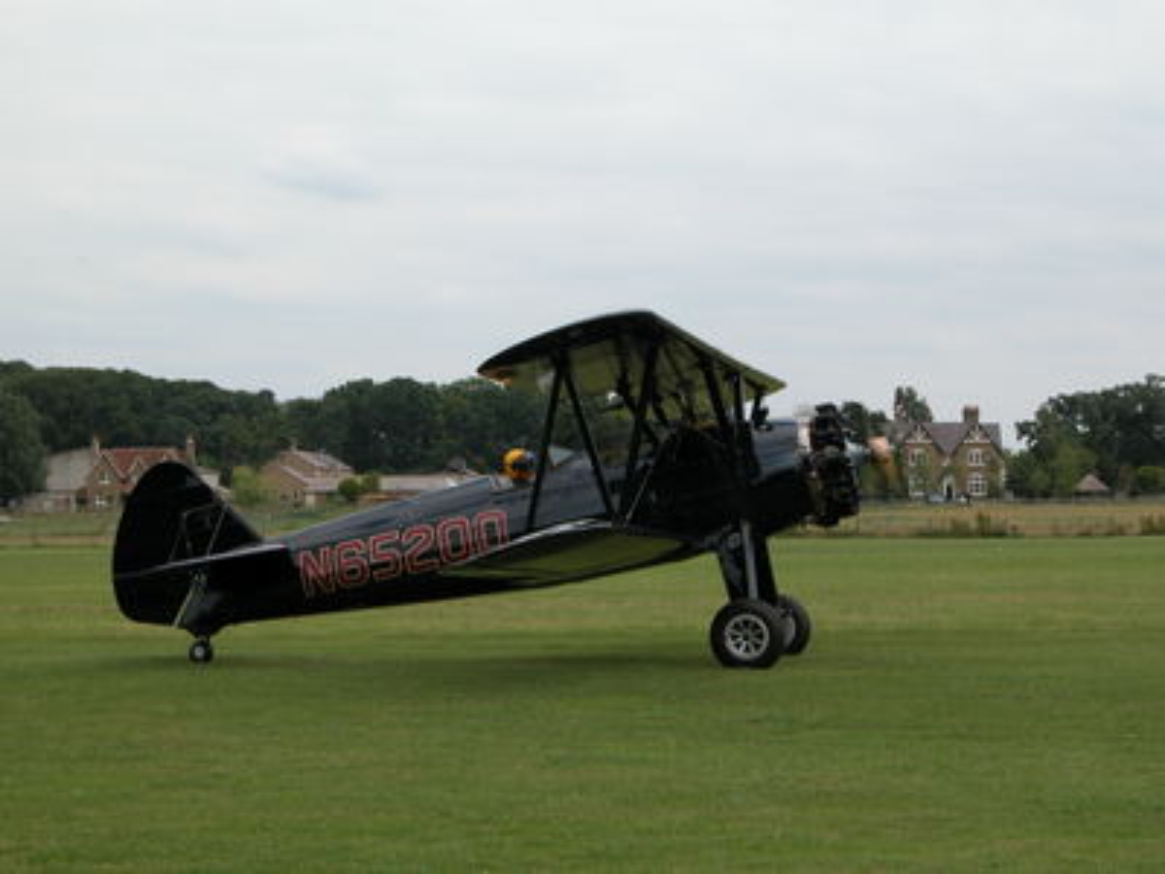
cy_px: 437
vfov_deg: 18.9
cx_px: 582
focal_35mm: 78
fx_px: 2625
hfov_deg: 25.0
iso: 100
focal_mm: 19.9
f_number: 6.8
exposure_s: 1/281
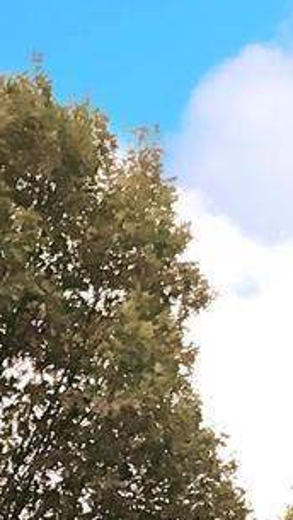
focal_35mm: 177
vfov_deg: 11.7
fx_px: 2440
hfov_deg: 6.3
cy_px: 735
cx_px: -603
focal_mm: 3.3
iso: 32
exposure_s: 1/40
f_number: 2.4
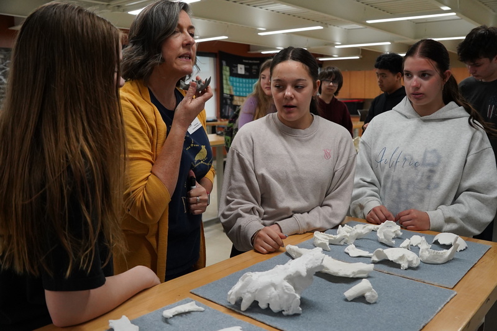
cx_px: 248
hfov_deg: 57.2
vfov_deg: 40.0
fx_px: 455
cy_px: 166
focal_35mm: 33
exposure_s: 1/1000
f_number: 3.5
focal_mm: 22
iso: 2500
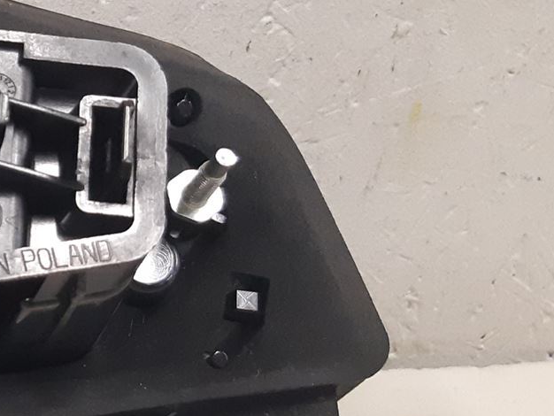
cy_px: 241
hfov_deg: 19.3
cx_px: -339
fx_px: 1361
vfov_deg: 17.4
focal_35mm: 85
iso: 250
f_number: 1.7
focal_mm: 3.93
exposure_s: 1/50
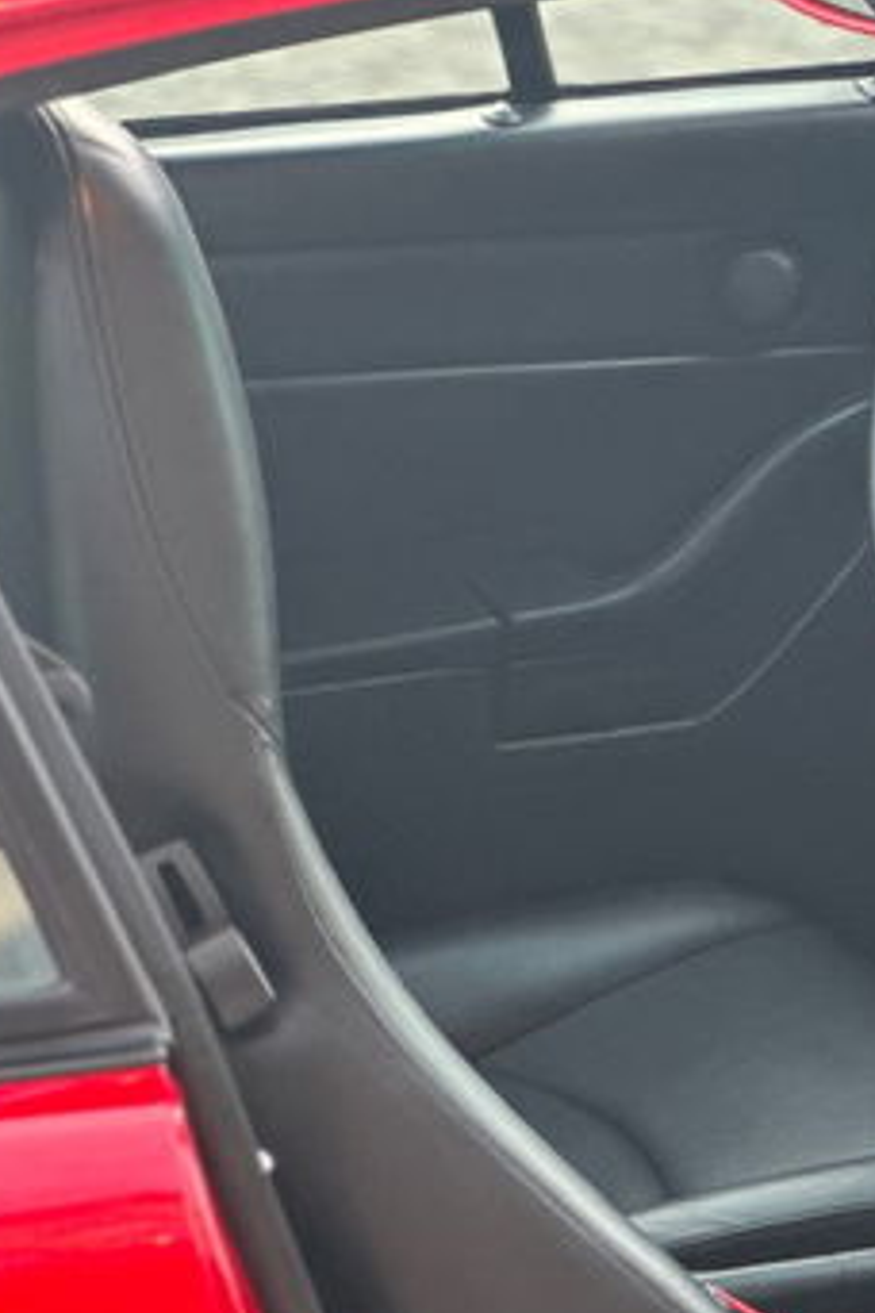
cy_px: 1002
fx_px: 6562
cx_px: 925
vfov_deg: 11.4
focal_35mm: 180
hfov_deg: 7.6
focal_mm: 9
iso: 200
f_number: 2.8
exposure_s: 1/40
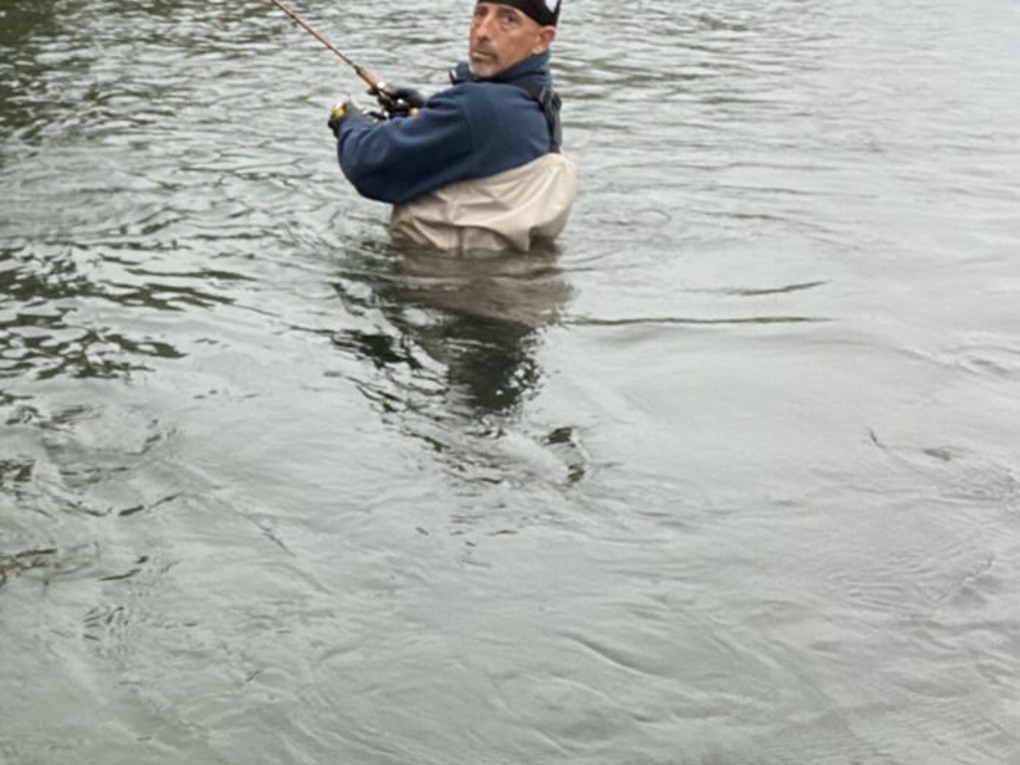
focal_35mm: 51
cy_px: 293
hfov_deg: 33.6
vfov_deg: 28.5
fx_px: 1503
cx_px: -49
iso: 125
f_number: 2.2
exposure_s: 1/60
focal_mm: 2.71
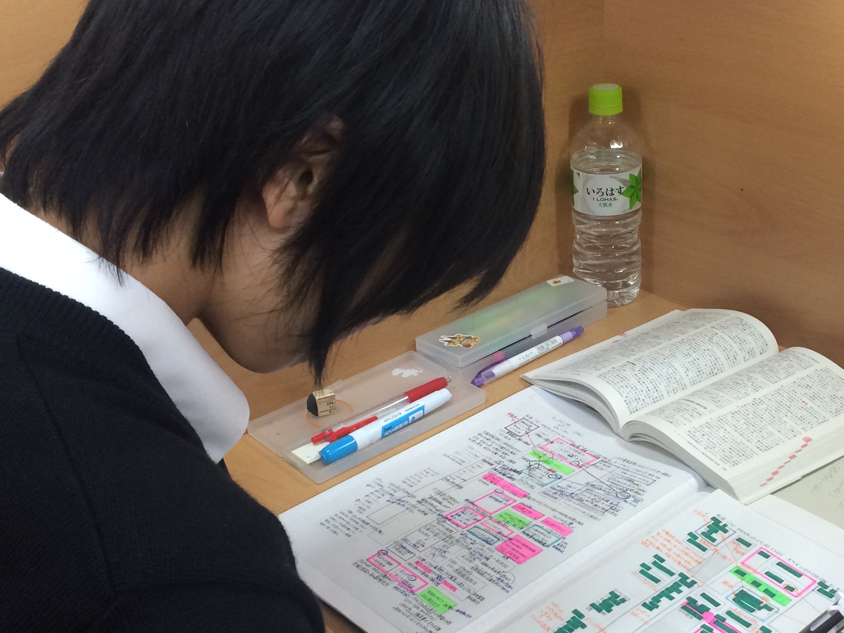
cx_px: 565
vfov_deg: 30.2
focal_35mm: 48
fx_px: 1170
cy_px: 387
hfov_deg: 39.2
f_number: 2.2
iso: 40
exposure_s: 1/30
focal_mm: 4.15
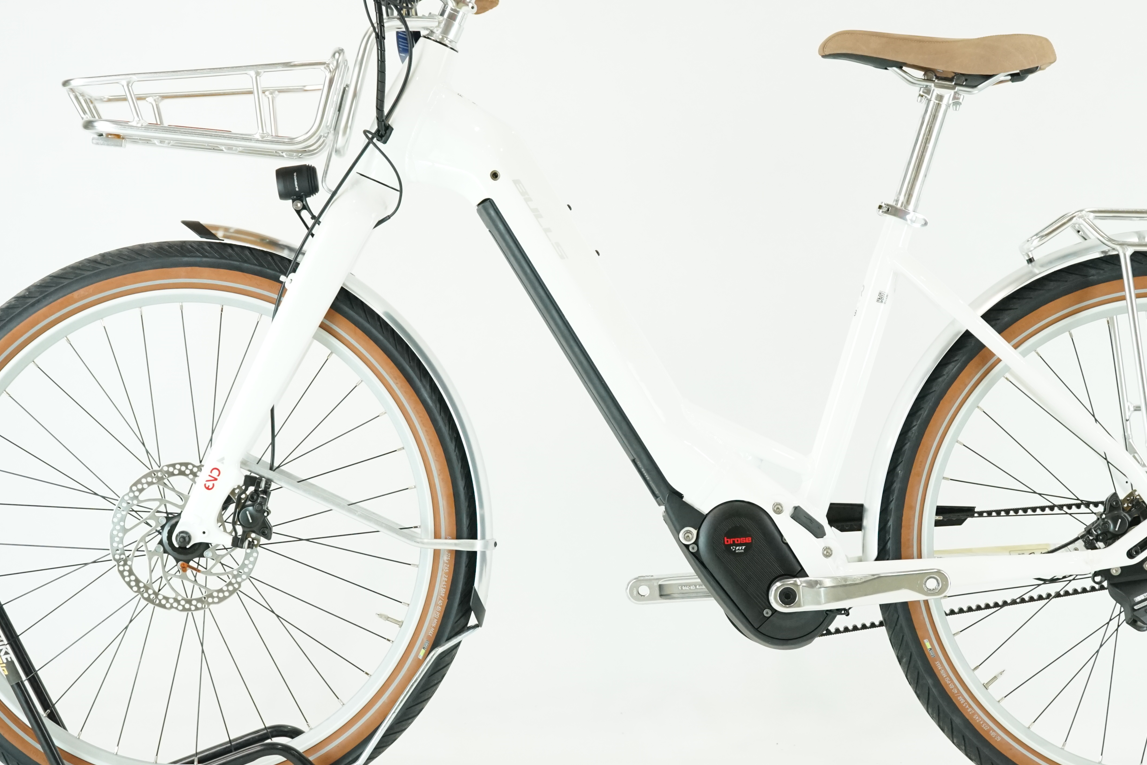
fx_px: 2740
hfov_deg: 23.6
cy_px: 330
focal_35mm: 86
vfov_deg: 15.9
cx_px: 672
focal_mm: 61
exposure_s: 1/200
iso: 2500
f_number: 6.3
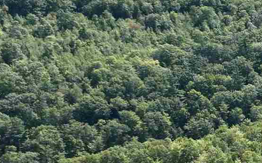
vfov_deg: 9.1
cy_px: 216
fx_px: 1007
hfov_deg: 11.8
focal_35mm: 141
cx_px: 647
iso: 200
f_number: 2.8
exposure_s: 1/2500
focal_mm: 12.29
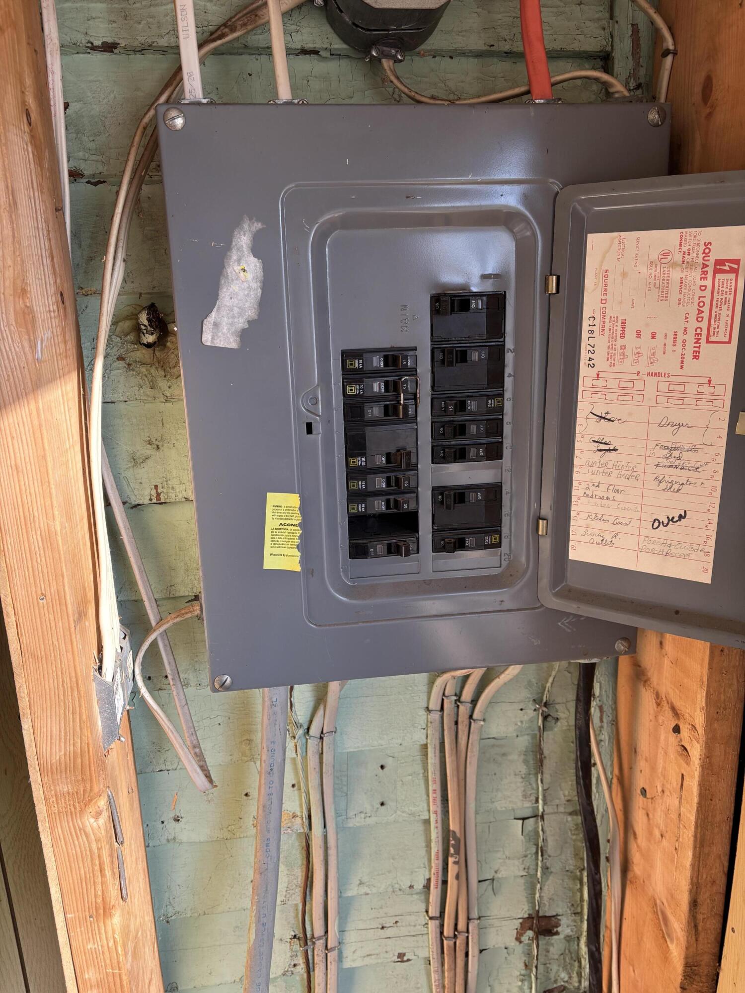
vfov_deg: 67.3
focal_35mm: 26
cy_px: 496
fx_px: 746
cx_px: 372
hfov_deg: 53.1
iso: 40
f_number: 1.6
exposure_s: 1/133
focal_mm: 5.96
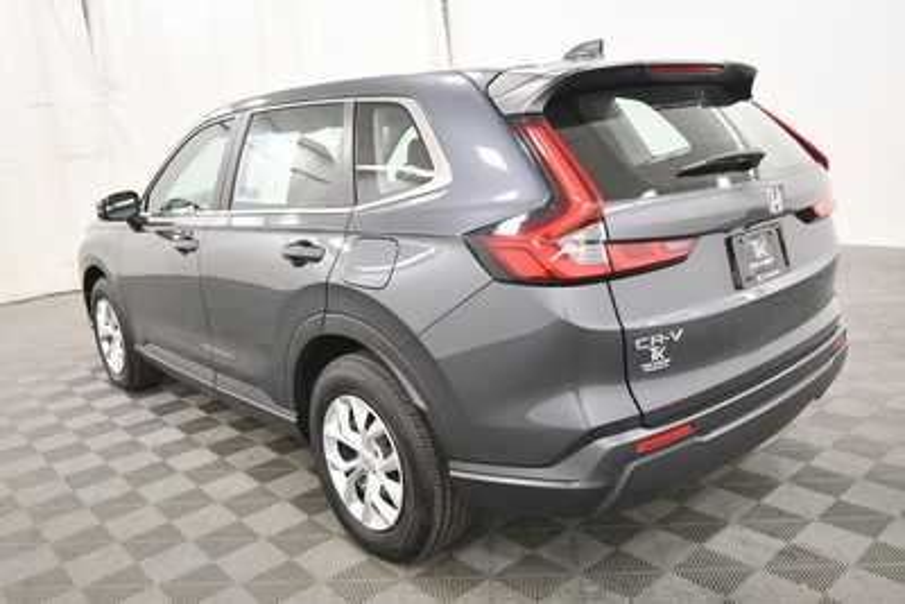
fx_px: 754
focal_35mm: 30
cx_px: 452
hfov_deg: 61.9
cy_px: 302
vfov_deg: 43.6
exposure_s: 1/125
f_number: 5.6
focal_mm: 20
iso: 2000
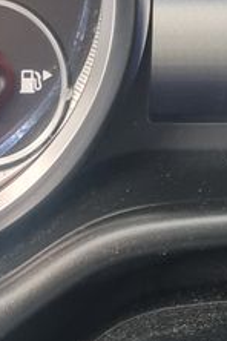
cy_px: -152
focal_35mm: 125
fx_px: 1182
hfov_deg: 10.8
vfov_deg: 15.3
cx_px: 259
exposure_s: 1/50
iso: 400
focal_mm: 5.4
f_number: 1.8
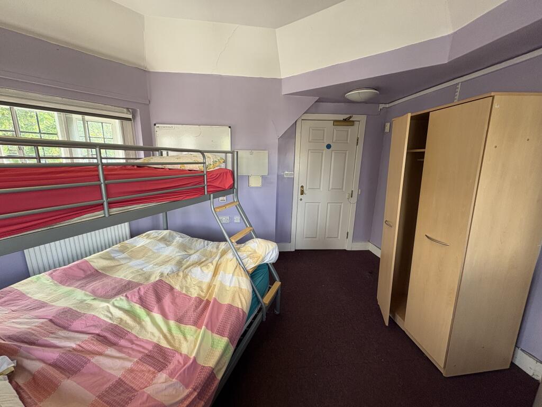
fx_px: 219
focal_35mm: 14
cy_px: 204
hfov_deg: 102.1
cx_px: 271
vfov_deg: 85.7
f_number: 2.2
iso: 160
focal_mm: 2.22
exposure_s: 1/99
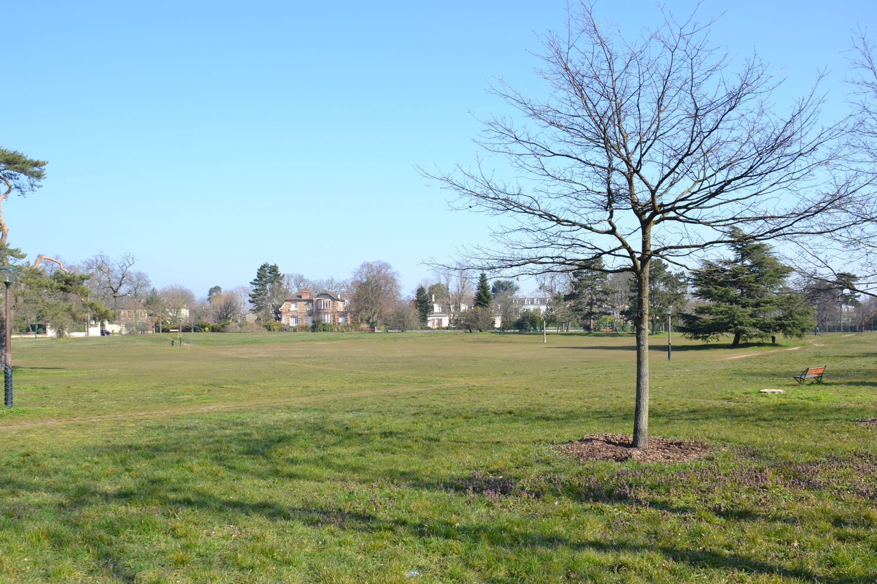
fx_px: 706
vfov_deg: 44.9
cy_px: 313
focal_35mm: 29
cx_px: 433
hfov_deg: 63.7
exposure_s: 1/200
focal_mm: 18
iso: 100
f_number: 7.1
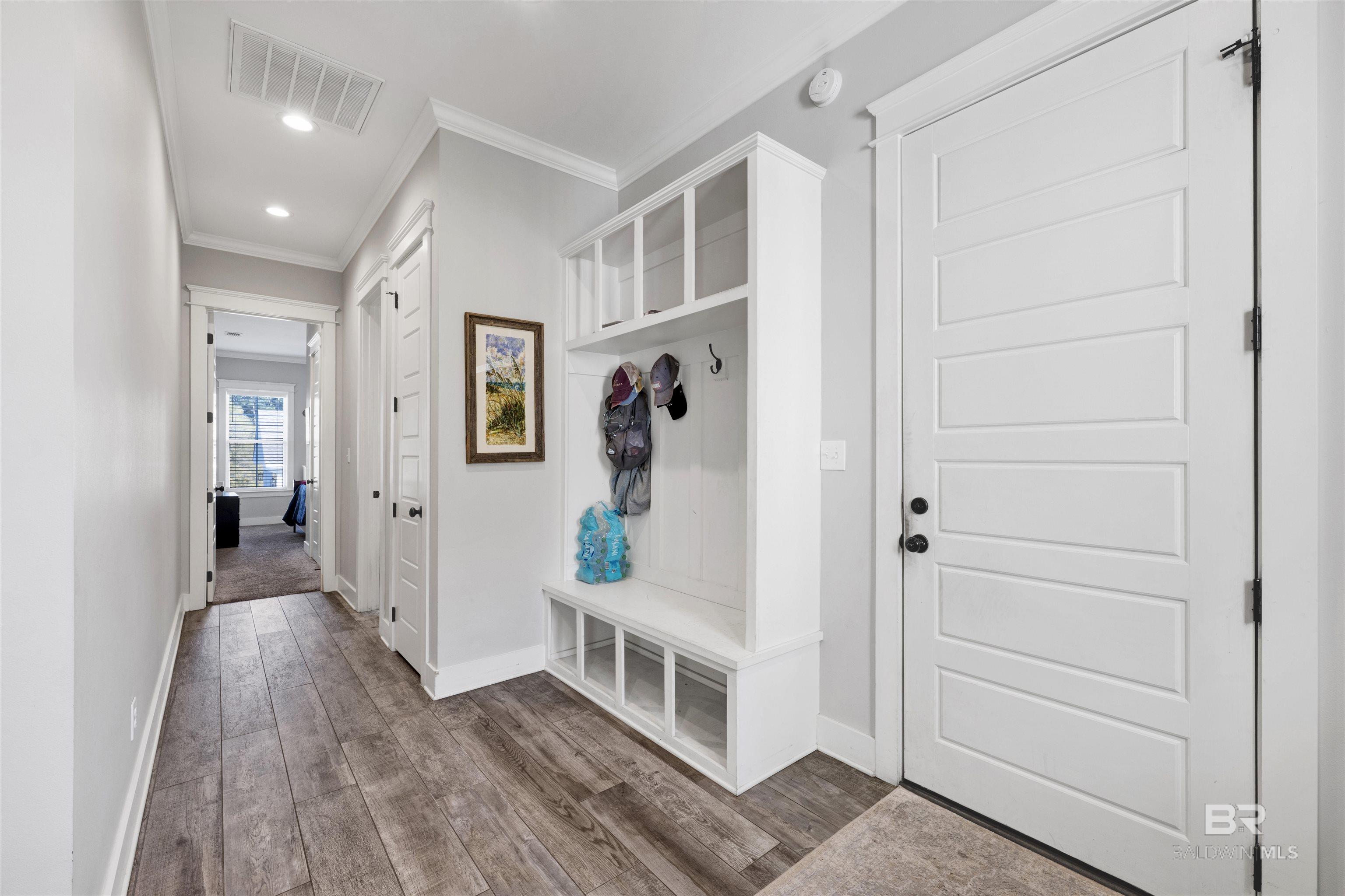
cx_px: 672
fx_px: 523
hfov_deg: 104.3
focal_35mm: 14
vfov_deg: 81.2
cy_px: 448
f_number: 11
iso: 400
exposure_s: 1/8
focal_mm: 14
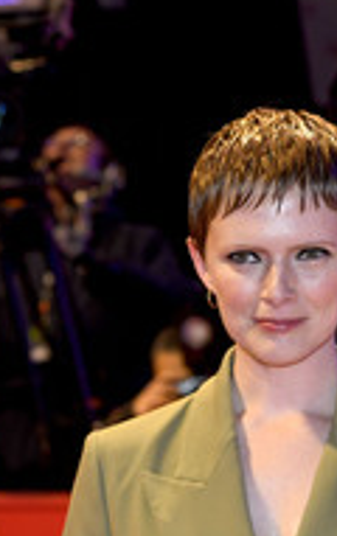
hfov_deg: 7.7
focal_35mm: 168
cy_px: 404
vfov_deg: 12.4
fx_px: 2460
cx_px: 482
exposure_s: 1/250
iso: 800
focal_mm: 70
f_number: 5
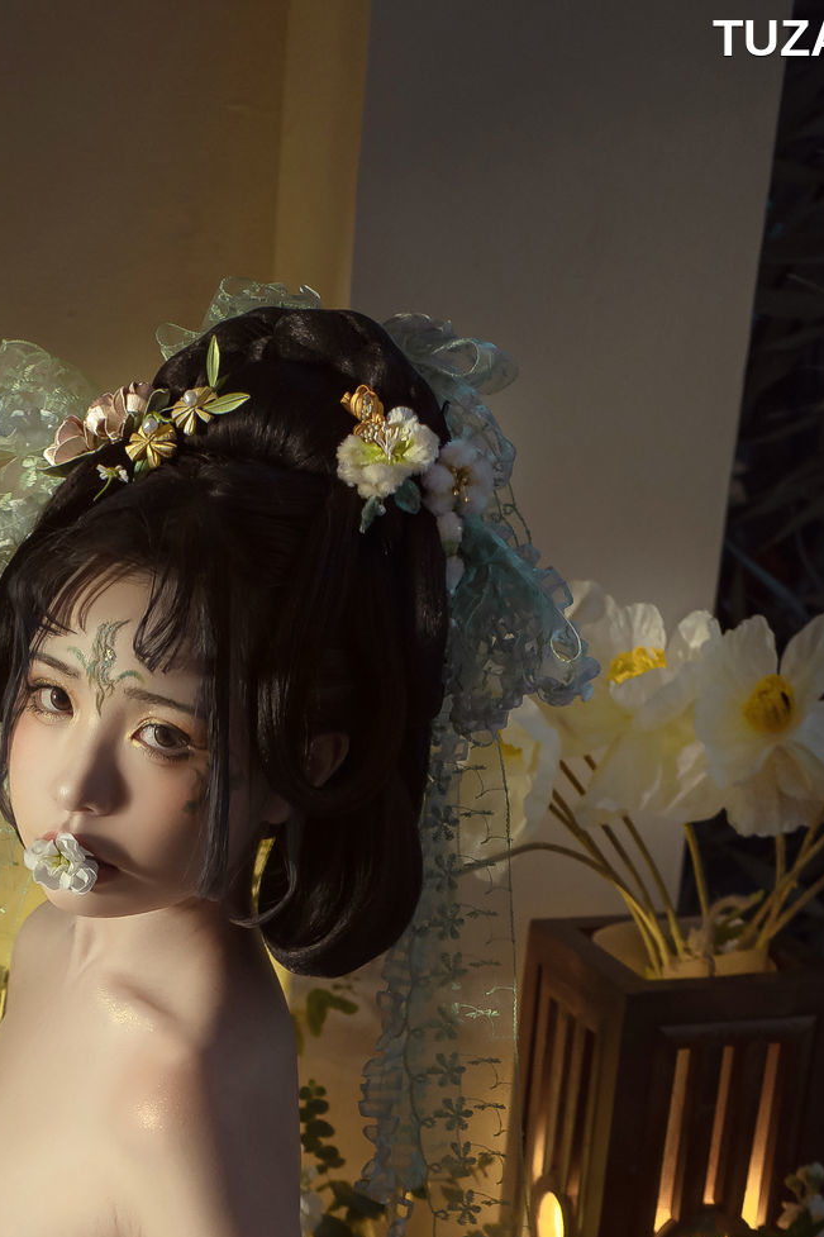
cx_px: 27
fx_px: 2953
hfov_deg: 15.6
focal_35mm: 86
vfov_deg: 21.9
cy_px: 1489
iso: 640
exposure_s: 1/40
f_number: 3.5
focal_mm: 35
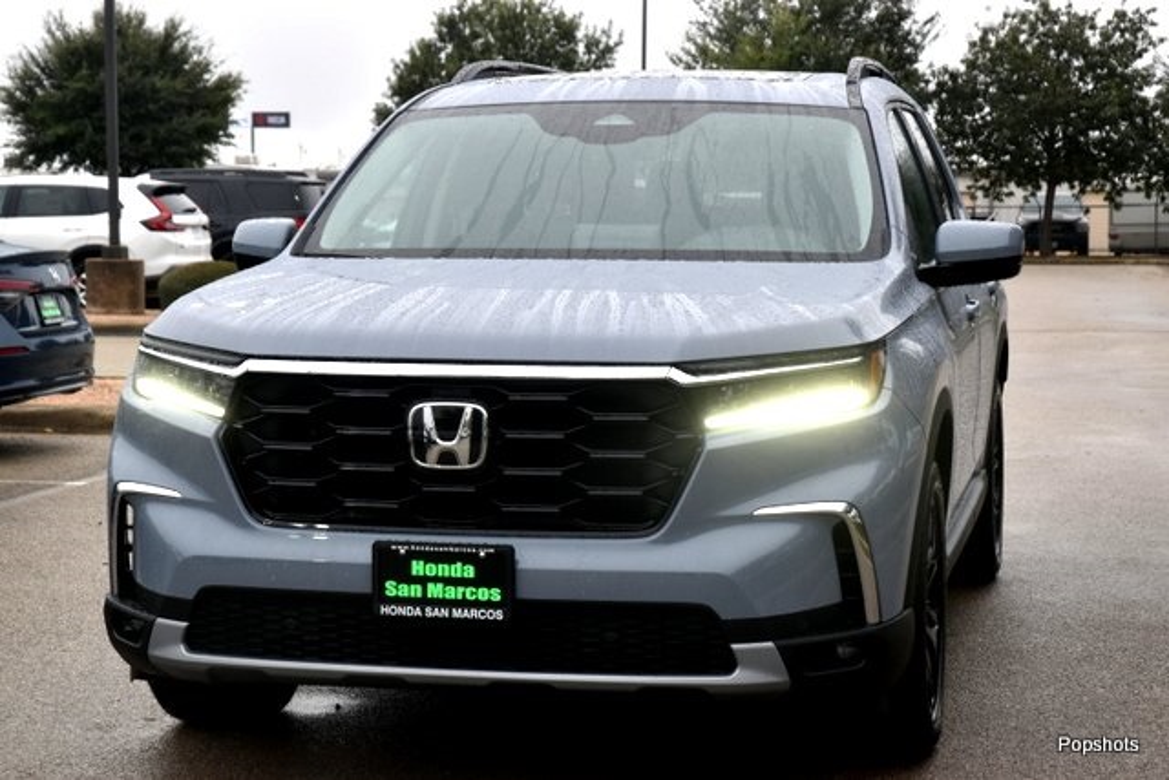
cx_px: 584
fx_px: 2436
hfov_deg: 27.0
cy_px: 390
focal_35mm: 75
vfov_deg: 18.2
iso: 400
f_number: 7.1
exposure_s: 1/200
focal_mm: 50
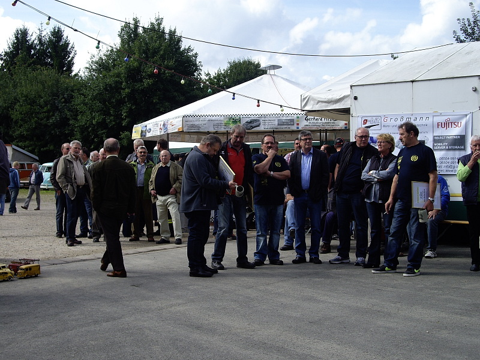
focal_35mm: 55
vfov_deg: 26.6
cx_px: 240
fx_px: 763
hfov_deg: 34.9
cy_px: 180
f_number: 6.8
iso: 50
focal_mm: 11.5
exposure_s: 1/160
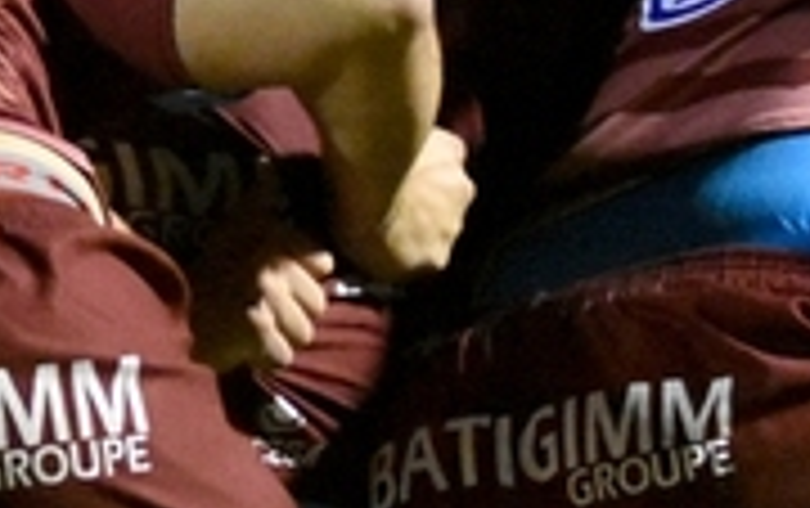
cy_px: -112
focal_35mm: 746
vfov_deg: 1.8
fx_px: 16489
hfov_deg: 2.8
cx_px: -324
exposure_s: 1/500
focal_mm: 110
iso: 6400
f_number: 4.8
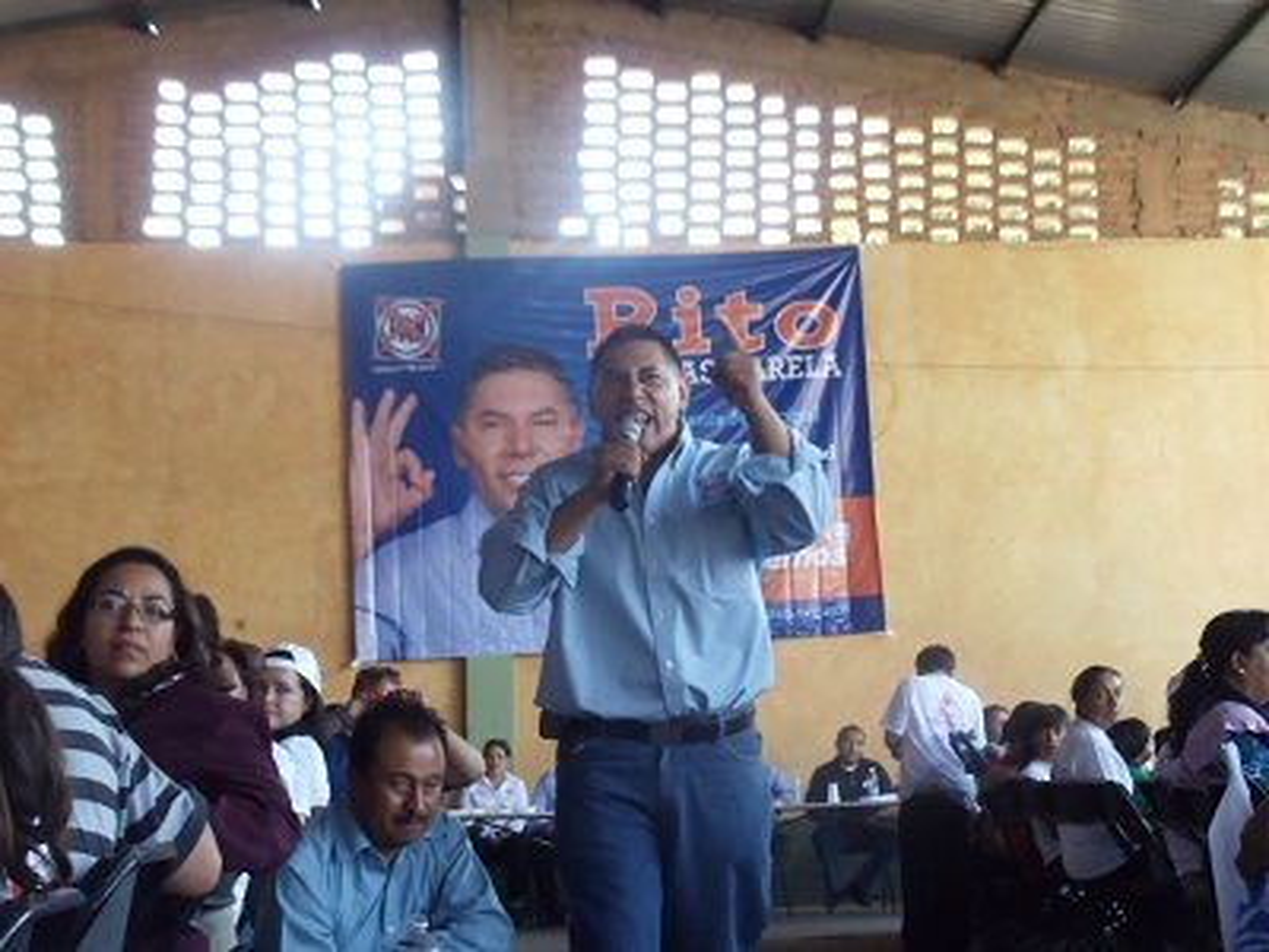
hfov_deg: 26.3
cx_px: 634
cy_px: 476
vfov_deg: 19.9
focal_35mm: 74
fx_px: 2713
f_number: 4.4
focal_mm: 10.12
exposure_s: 1/125
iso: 400
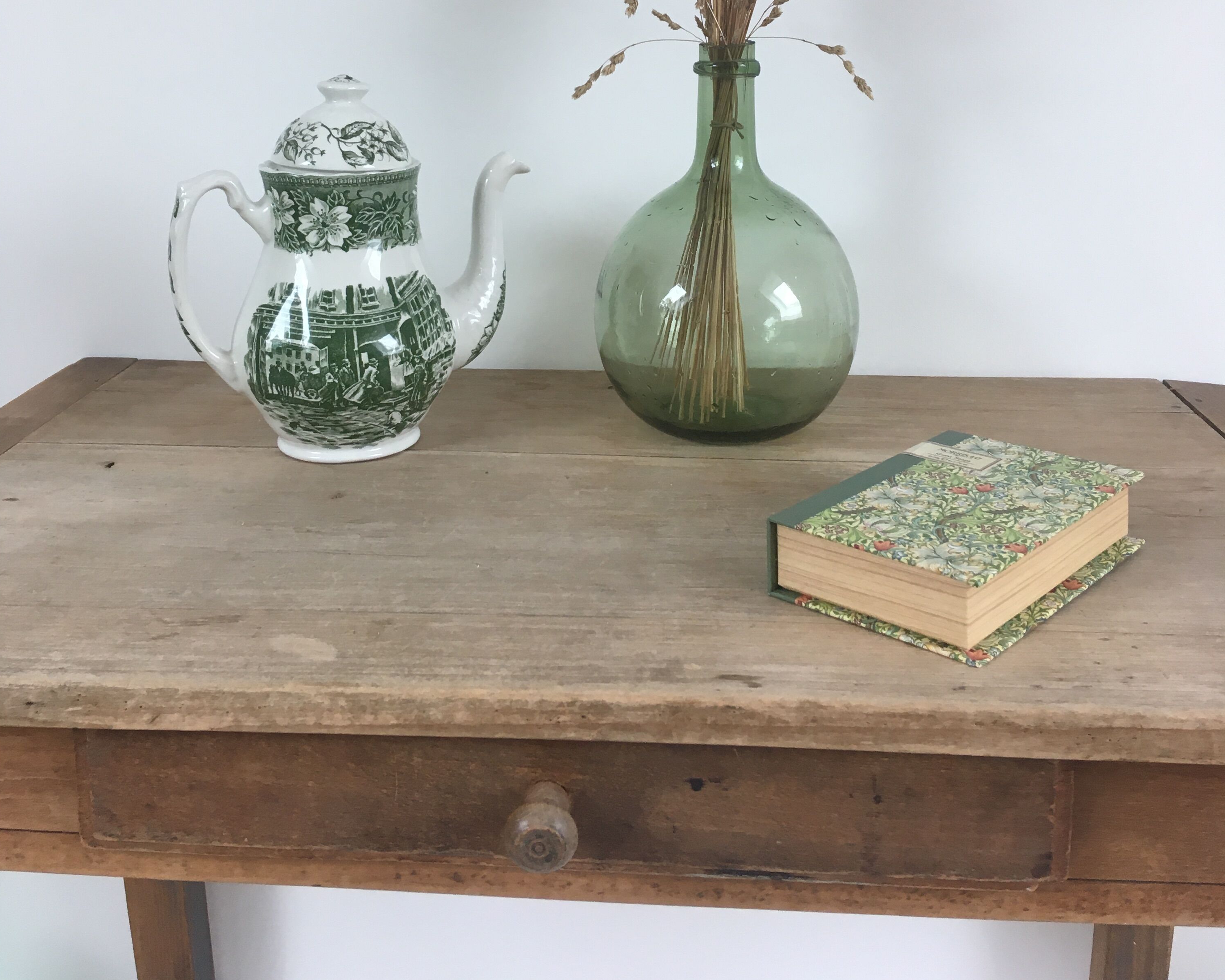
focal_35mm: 38
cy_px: 195
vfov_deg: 37.7
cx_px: 611
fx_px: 1378
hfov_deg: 47.9
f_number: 2.2
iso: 32
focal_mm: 4.15
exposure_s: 1/33
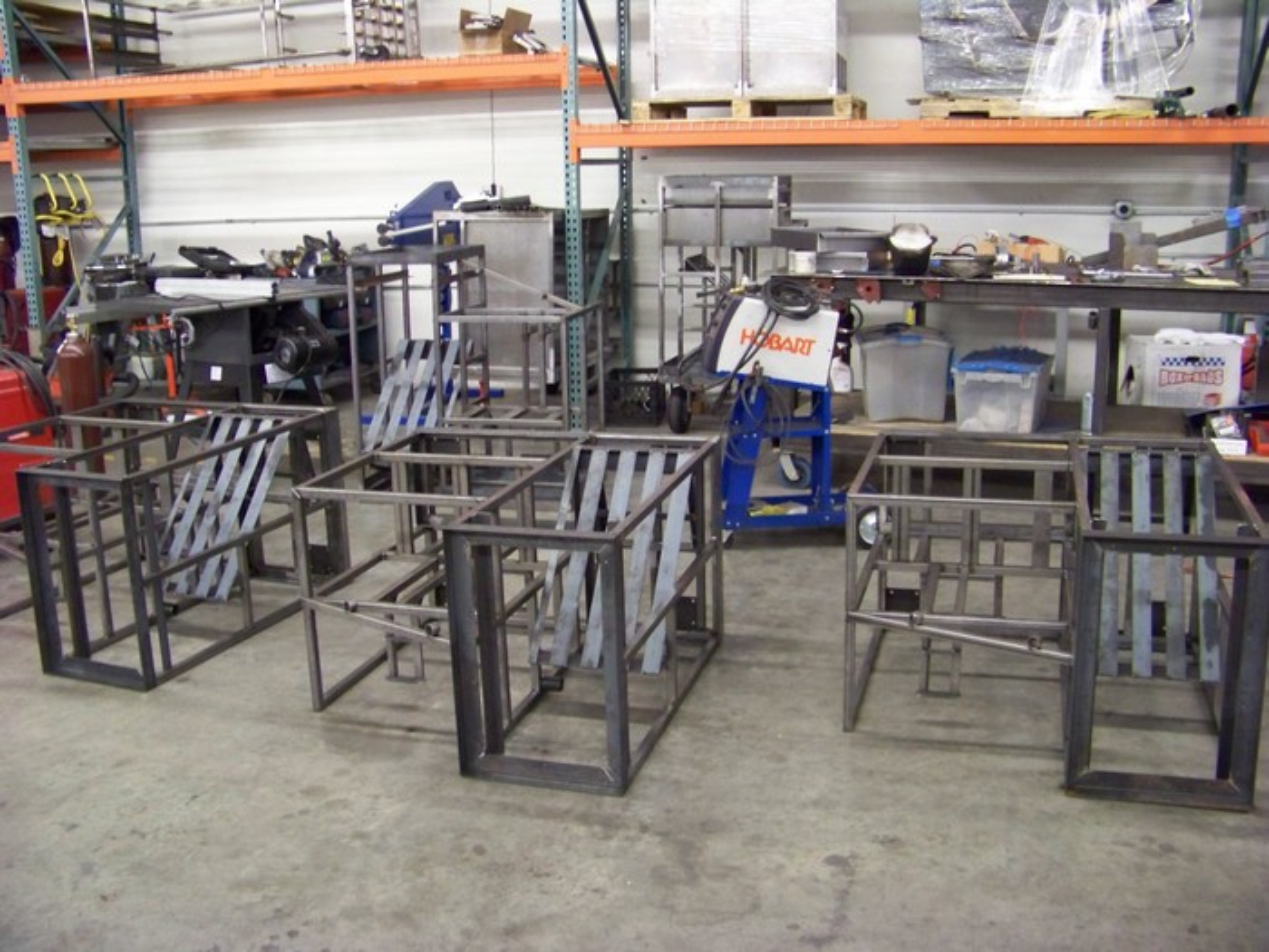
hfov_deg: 51.4
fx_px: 1320
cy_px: 476
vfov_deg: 39.7
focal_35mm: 36
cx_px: 634
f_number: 2.8
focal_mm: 5.85
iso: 400
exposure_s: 1/13
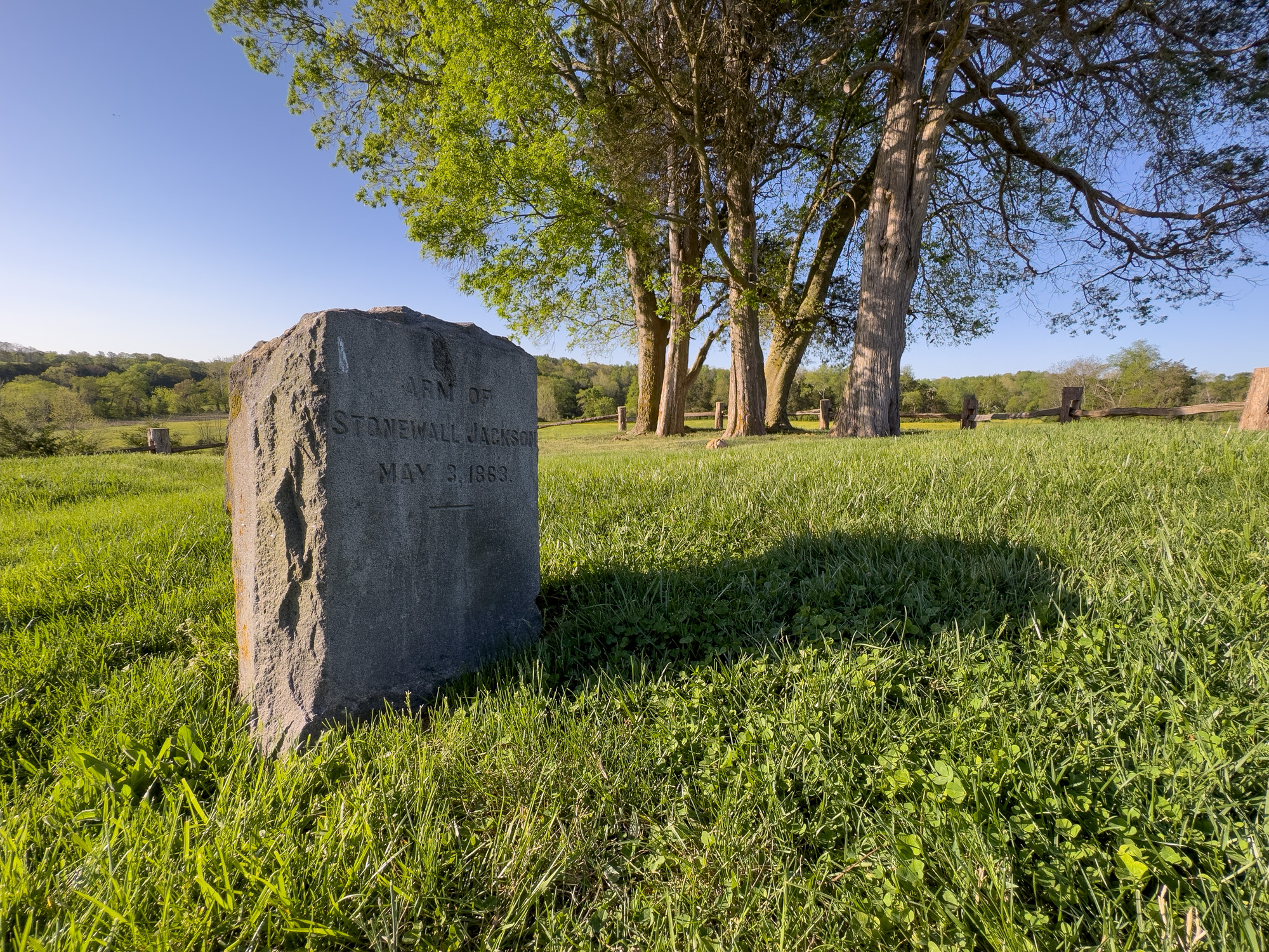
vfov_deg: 85.7
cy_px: 476
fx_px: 513
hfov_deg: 102.1
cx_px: 634
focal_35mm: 14
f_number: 2.2
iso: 40
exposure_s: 1/540
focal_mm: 2.22
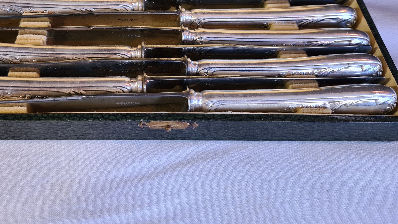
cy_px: 33
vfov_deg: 30.2
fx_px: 401
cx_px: 151
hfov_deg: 52.3
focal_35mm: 38
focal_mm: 5.4
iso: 200
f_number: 1.8
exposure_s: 1/50
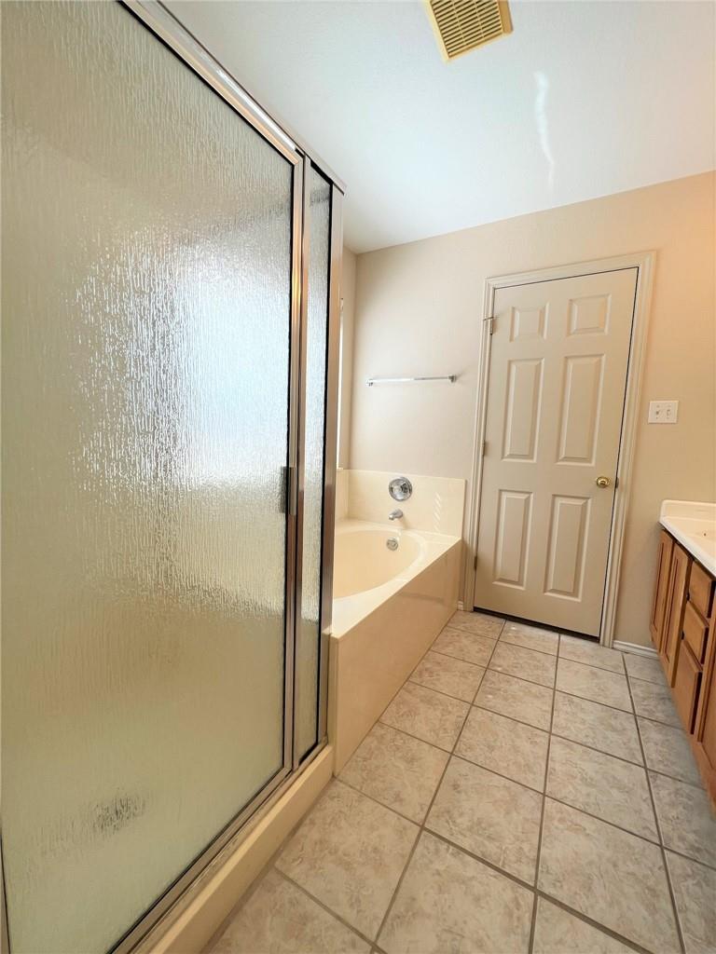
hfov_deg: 89.9
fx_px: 359
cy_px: 477
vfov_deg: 106.2
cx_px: 358
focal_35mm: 13
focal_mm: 1.57
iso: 32
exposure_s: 1/120
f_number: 1.8
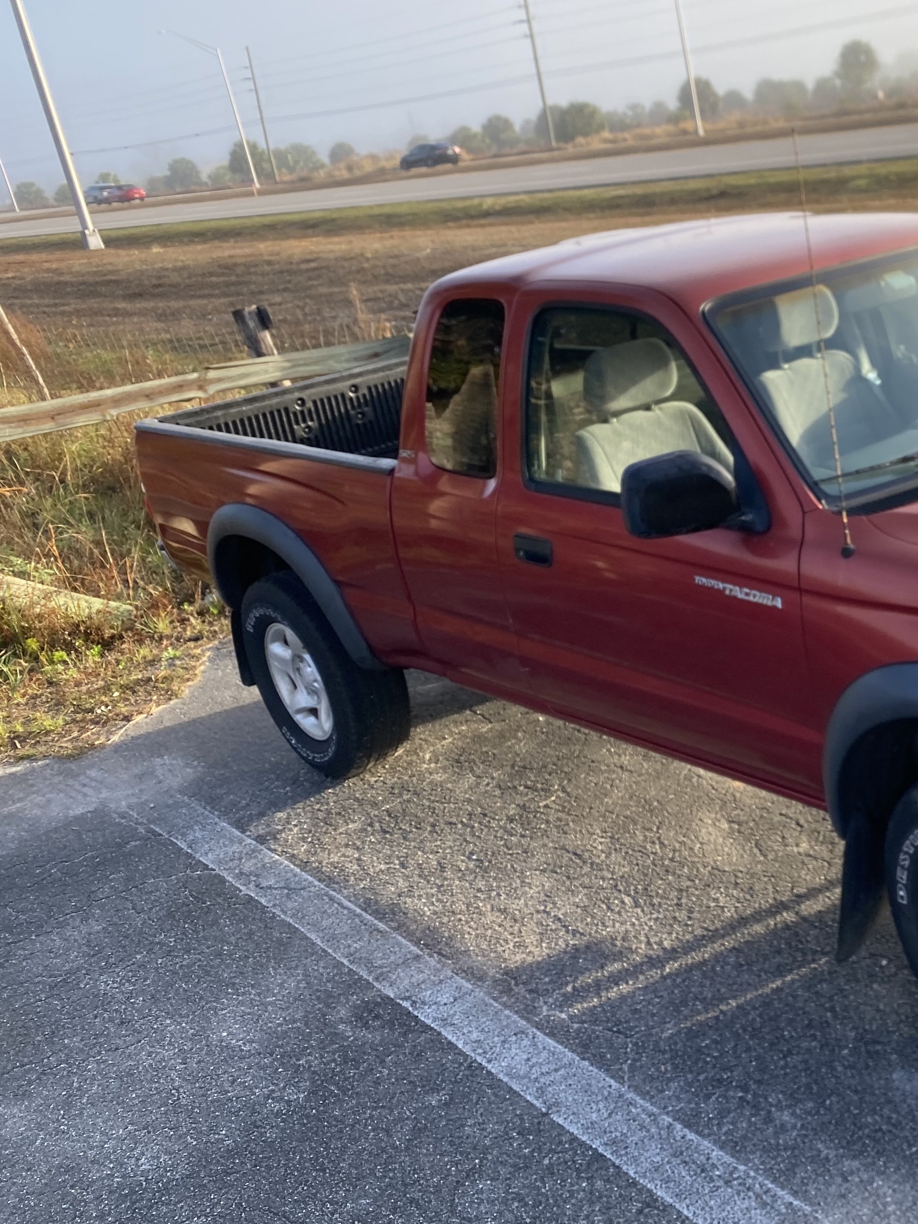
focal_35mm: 38
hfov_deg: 34.7
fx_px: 1344
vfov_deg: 49.0
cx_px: 889
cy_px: 631
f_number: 1.8
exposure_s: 1/582
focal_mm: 4.25
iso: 32
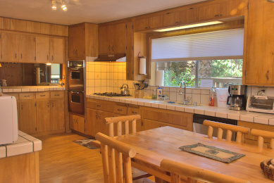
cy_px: 92
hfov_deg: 57.2
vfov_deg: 40.0
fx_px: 251
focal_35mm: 33
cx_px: 137
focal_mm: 22
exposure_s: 1/13
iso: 1600
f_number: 10
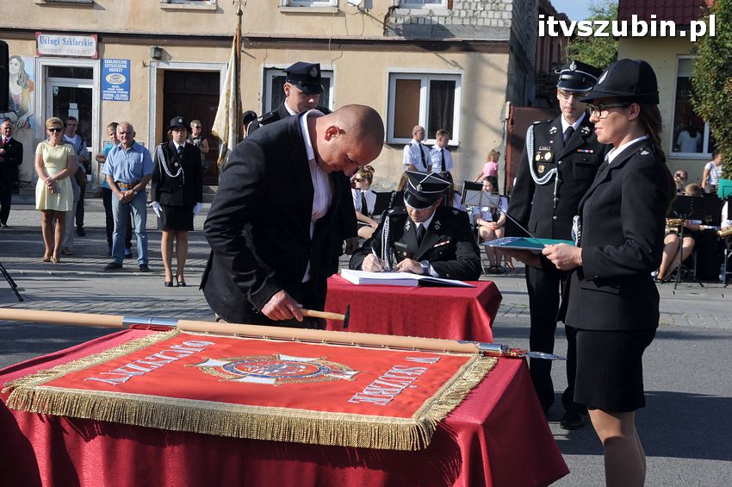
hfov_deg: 33.4
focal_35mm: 60
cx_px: 366
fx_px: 1219
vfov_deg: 22.6
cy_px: 244
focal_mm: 40
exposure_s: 1/500
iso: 400
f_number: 11
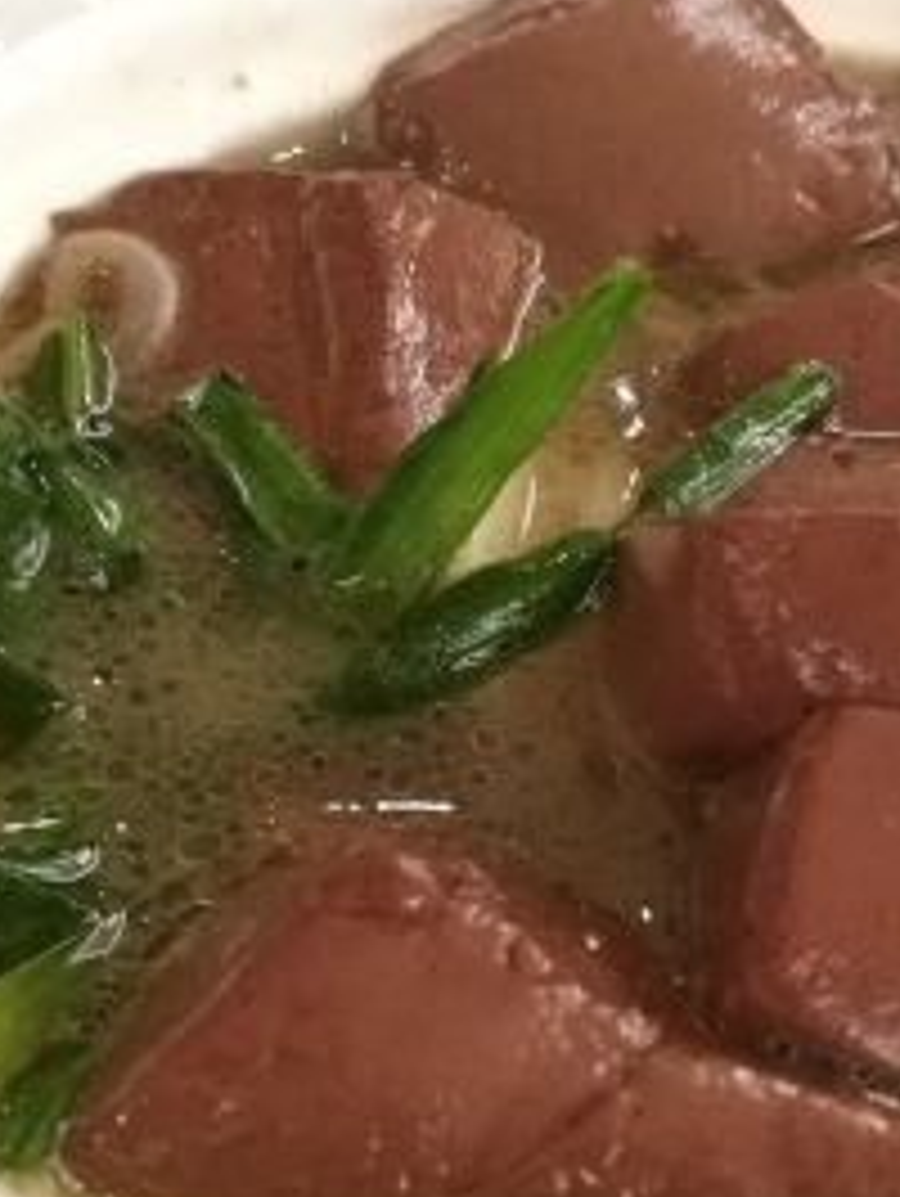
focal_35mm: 71
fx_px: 2457
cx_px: 790
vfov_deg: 27.3
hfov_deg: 20.4
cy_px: 747
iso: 500
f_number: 13
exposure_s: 1/20
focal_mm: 4.5
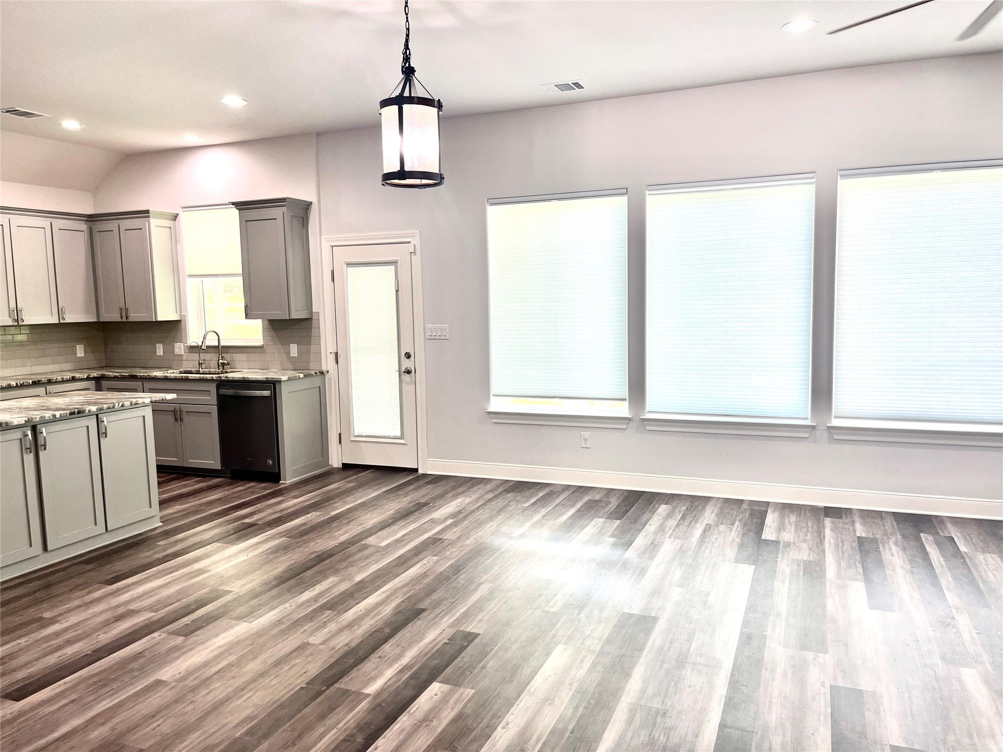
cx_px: 502
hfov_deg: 67.3
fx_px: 753
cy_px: 376
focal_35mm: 26
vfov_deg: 53.1
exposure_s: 1/120
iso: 40
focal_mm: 5.1
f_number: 1.6
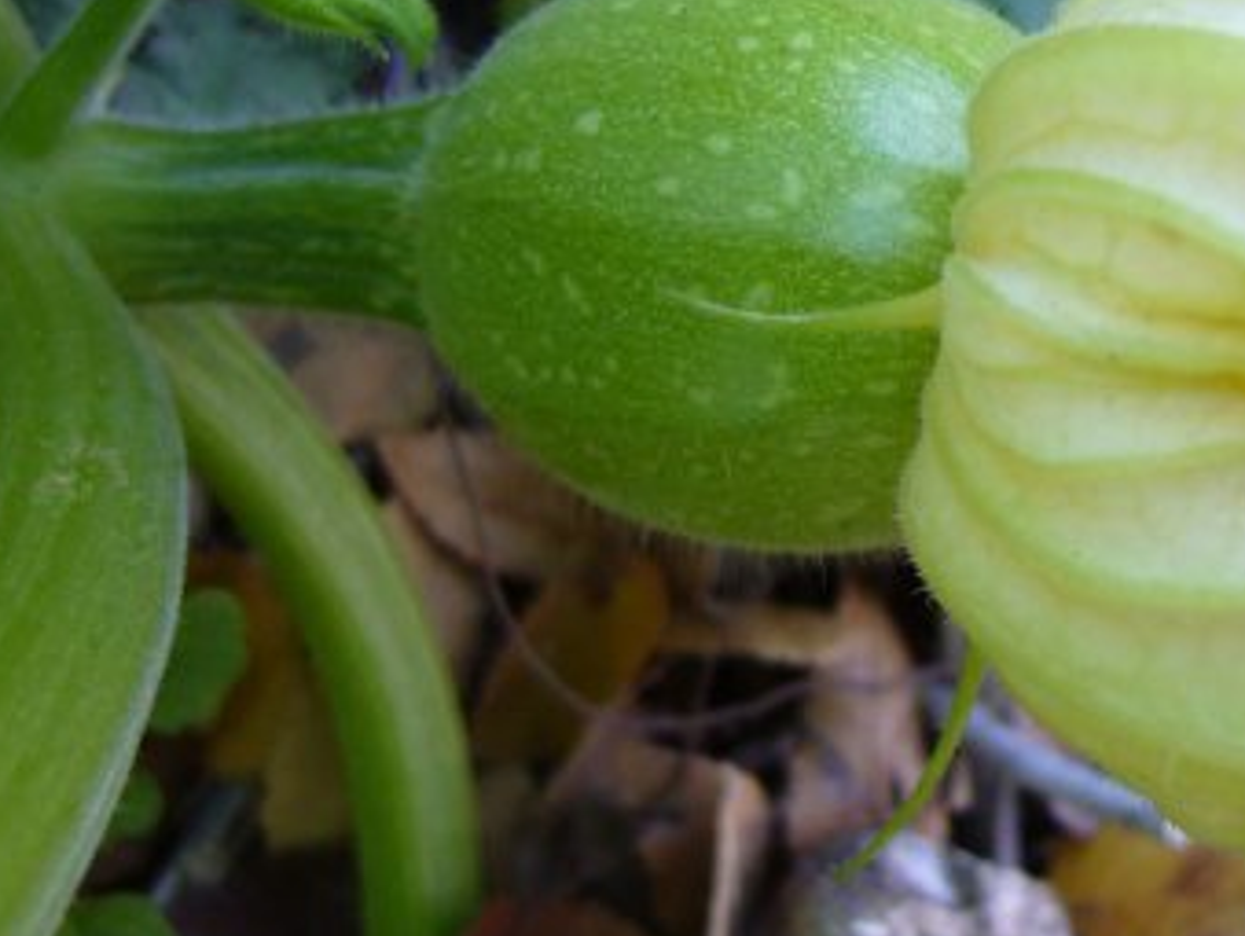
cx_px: 951
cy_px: 389
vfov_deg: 22.3
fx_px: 2376
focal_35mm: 66
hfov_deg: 28.9
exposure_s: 1/50
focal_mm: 5.8
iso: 100
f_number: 2.8
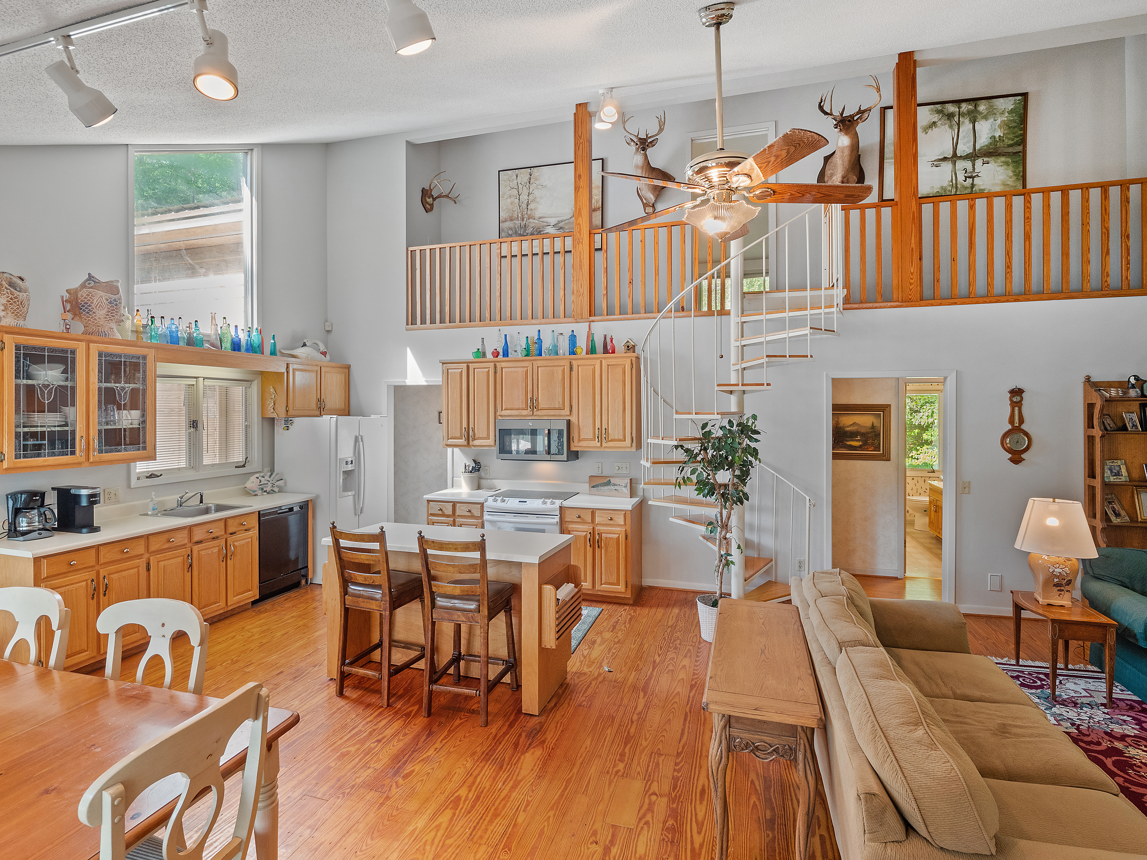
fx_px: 530
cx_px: 574
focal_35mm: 16
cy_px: 430
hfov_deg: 94.5
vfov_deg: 78.1
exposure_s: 1/8
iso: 400
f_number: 5.6
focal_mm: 8
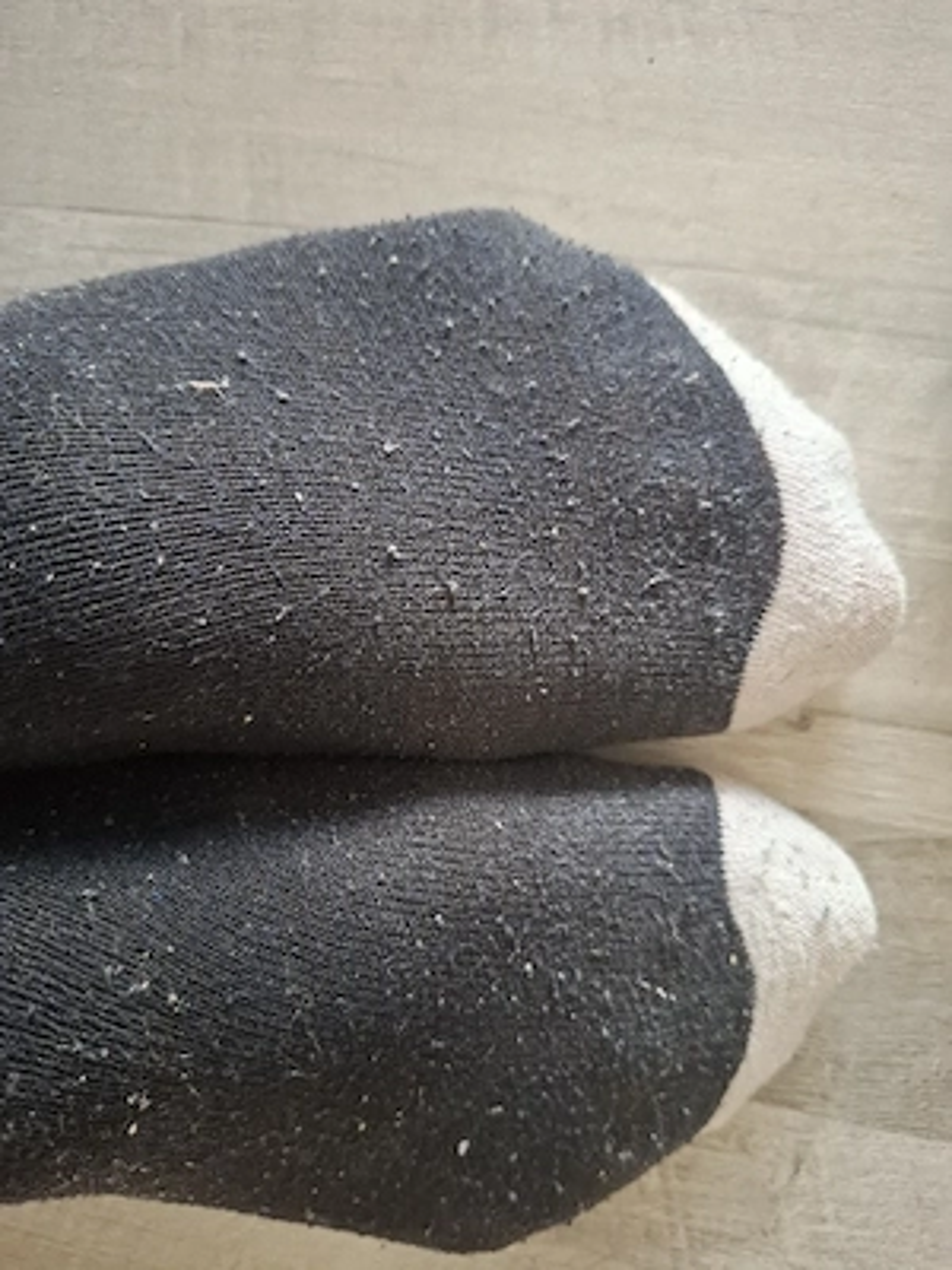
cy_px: 635
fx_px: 843
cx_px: 476
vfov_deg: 73.9
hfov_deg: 58.9
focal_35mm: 23
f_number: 1.8
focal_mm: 5.54
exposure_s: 1/25
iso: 320
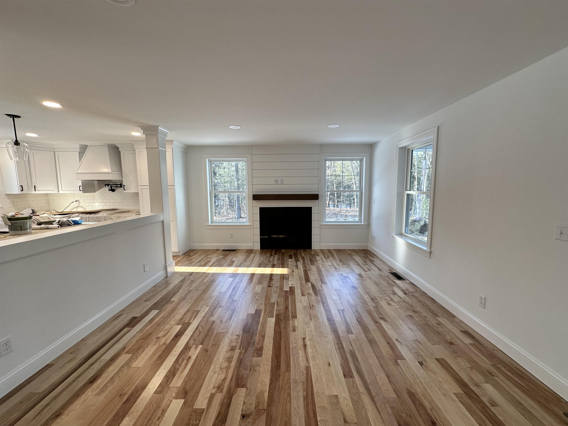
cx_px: 284
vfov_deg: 85.7
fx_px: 230
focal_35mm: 14
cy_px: 213
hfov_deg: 102.1
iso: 100
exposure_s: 1/120
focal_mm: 2.22
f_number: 2.2
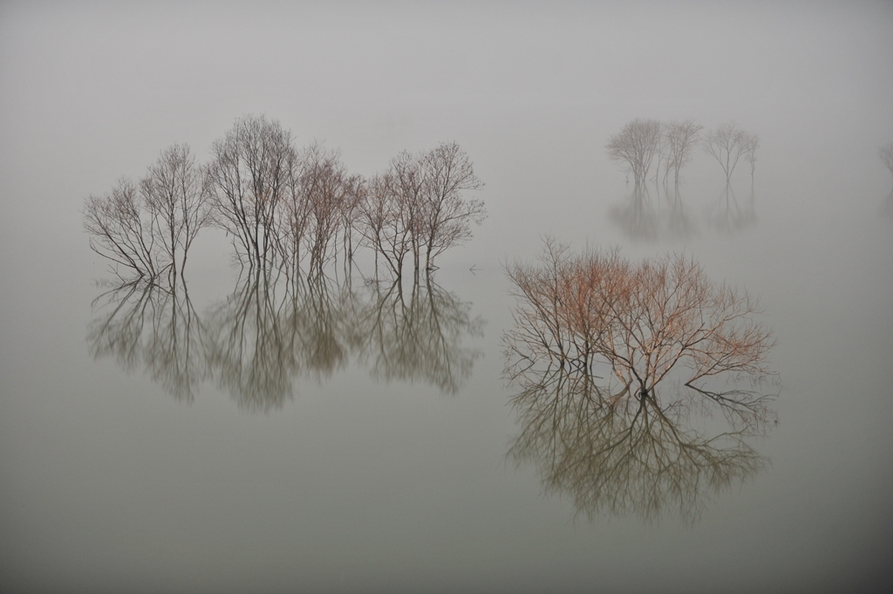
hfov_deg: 28.9
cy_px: 297
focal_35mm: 70
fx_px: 1735
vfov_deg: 19.4
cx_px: 446
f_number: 2.8
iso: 400
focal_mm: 70
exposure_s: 30
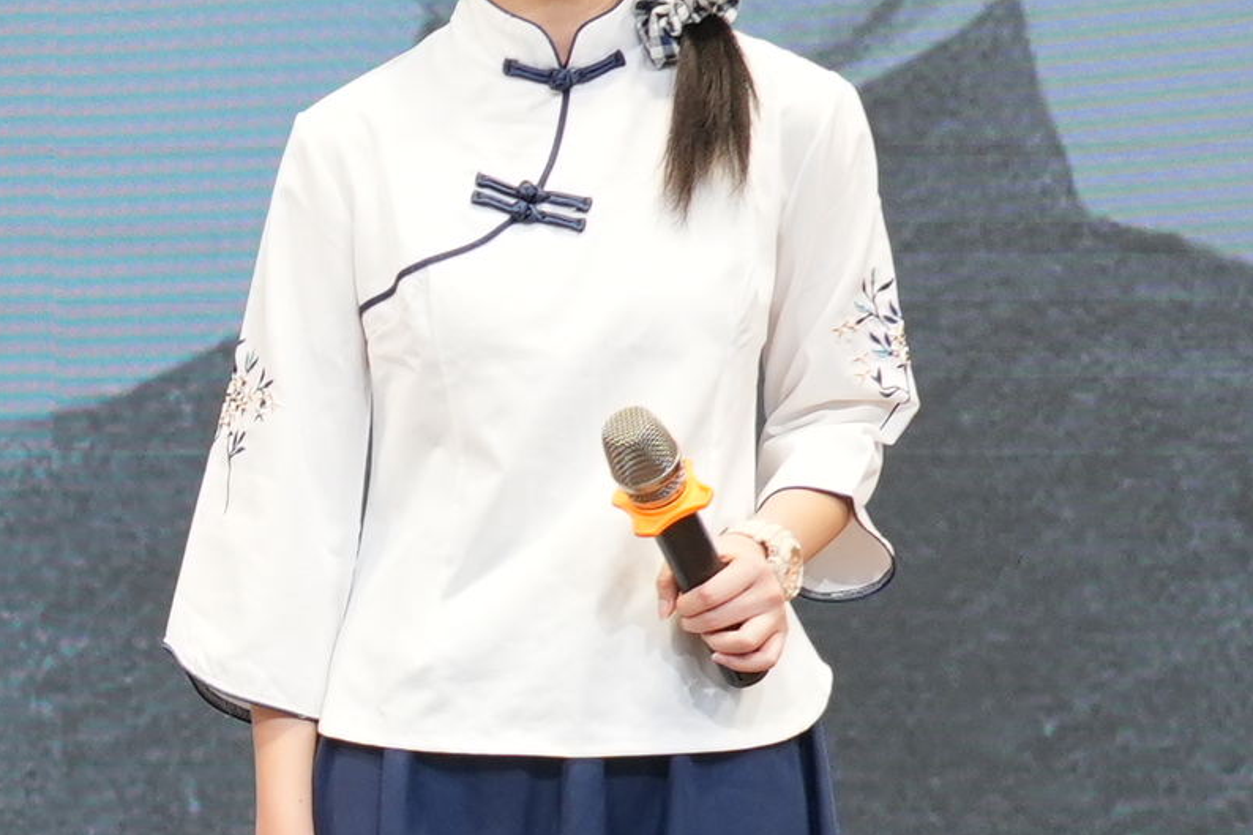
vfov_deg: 5.1
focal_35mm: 267
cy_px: 879
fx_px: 9291
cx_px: -863
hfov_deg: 7.5
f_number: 5
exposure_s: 1/50
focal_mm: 46
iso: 800
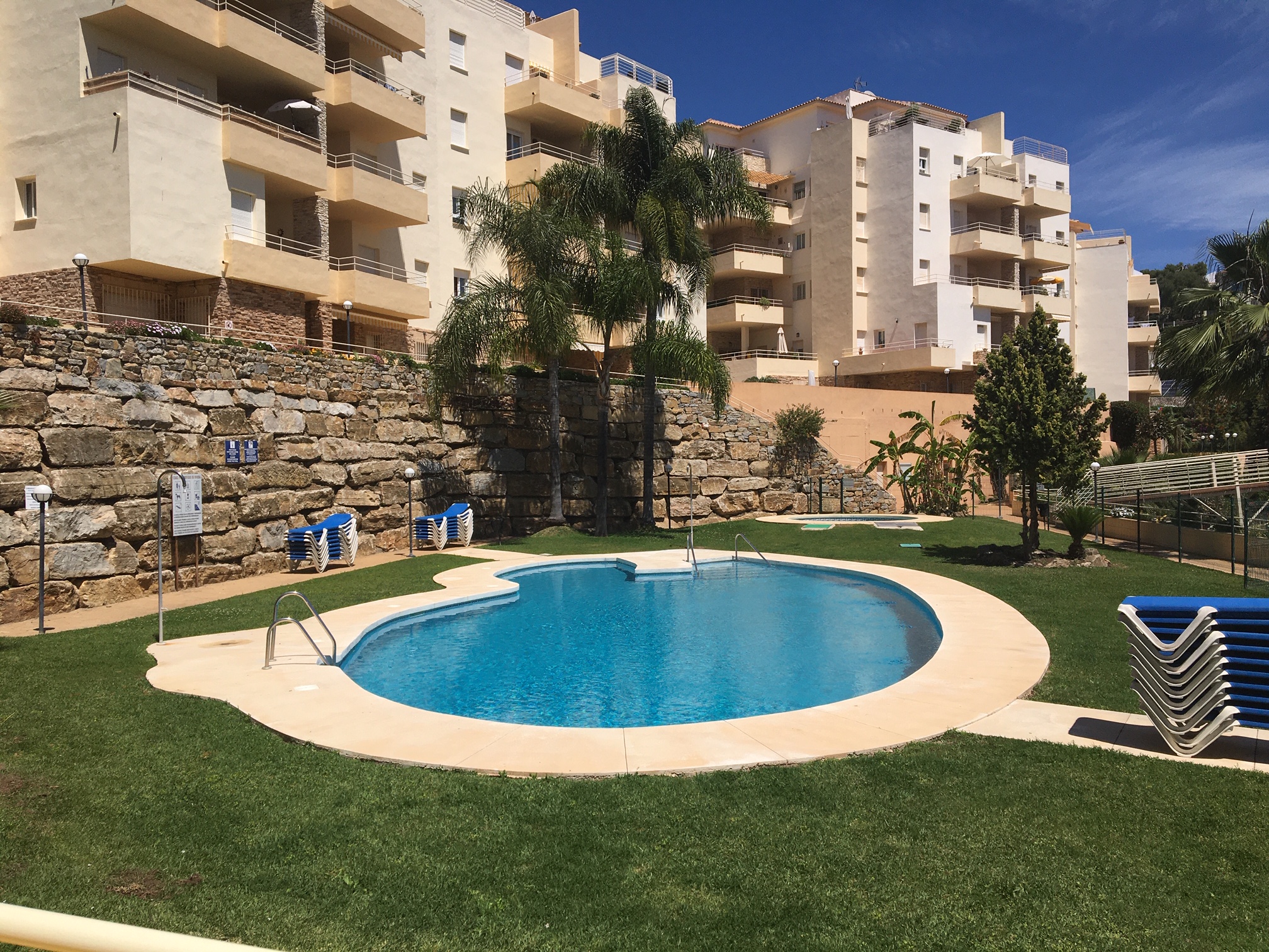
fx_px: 1063
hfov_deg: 61.7
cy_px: 476
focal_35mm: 29
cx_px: 634
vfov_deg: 48.2
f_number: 2.2
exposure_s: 1/3846
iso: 25
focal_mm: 4.15
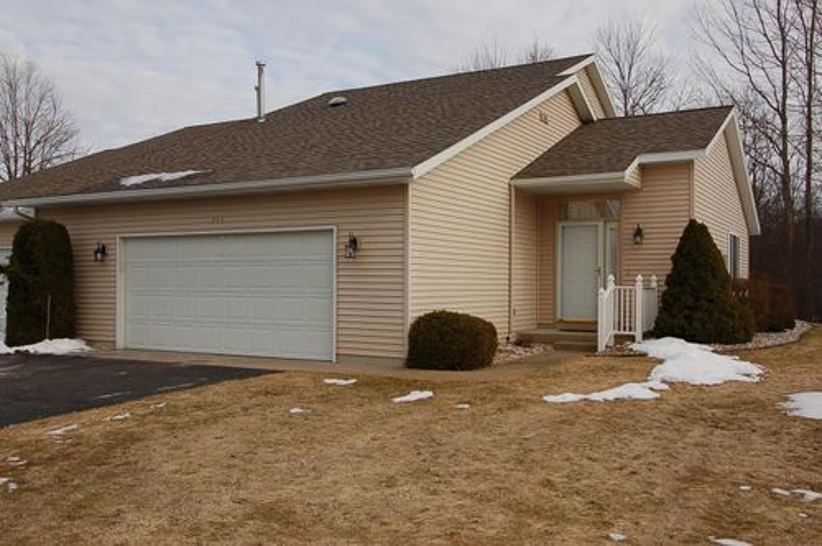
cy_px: 273
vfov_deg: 39.9
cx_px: 411
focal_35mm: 33
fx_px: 753
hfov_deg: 57.3
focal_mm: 22
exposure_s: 1/250
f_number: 8
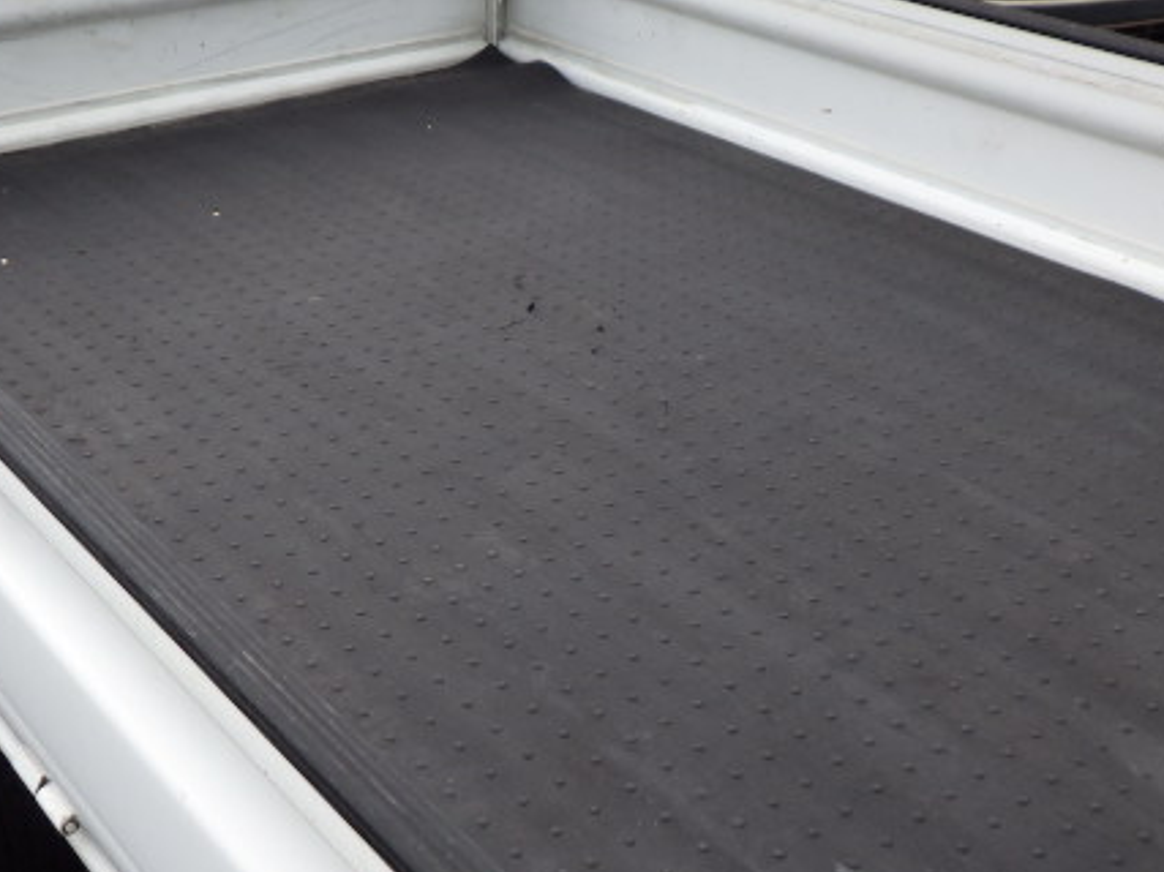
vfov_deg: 34.3
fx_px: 1412
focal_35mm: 42
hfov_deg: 44.5
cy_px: 499
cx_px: 439
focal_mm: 5
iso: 125
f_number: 4.2
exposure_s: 1/250
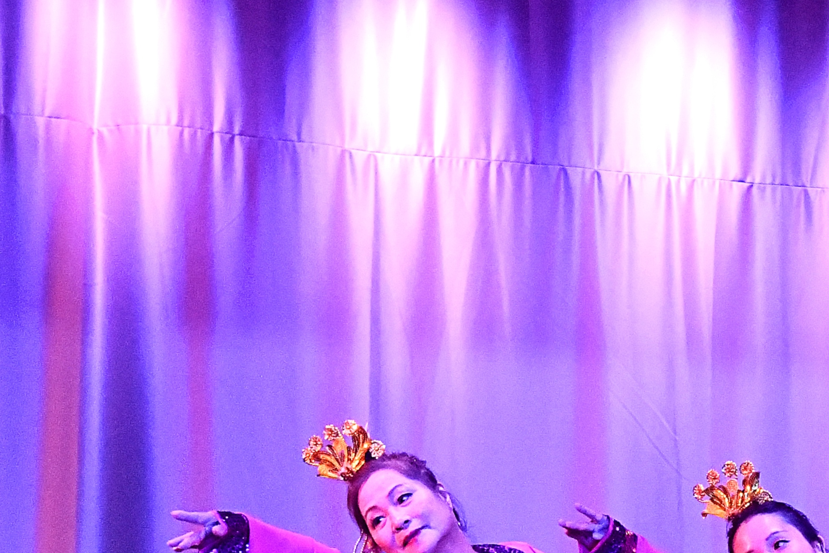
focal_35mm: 144
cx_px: 856
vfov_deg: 9.4
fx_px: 3316
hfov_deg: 14.0
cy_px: 612
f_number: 8
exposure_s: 1/640
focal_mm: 48
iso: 12800
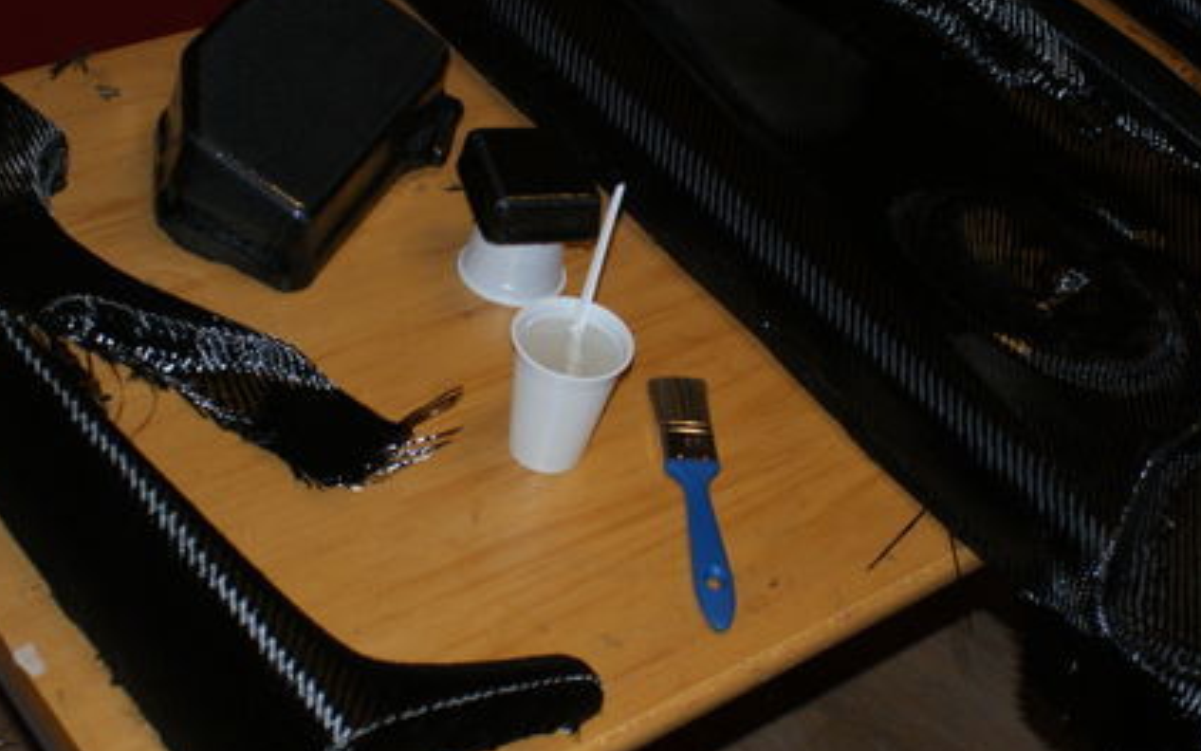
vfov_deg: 20.0
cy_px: 259
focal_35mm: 65
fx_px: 2128
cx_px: 737
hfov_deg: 31.4
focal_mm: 28
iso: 400
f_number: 5.6
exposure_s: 1/60
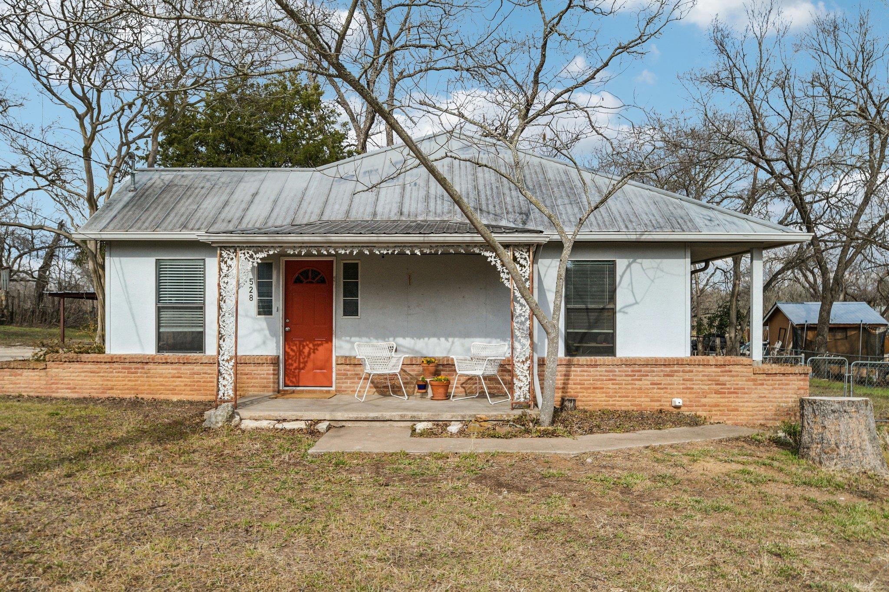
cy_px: 296
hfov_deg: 67.4
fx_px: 667
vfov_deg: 47.9
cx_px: 444
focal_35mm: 27
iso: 400
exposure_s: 1/640
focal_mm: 18
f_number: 8
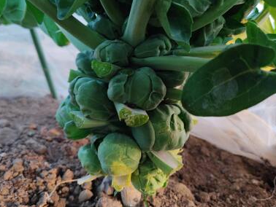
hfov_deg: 55.3
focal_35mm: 33
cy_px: 106
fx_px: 263
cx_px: 131
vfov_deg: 43.0
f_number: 1.79
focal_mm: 4.74
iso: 132
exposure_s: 1/33
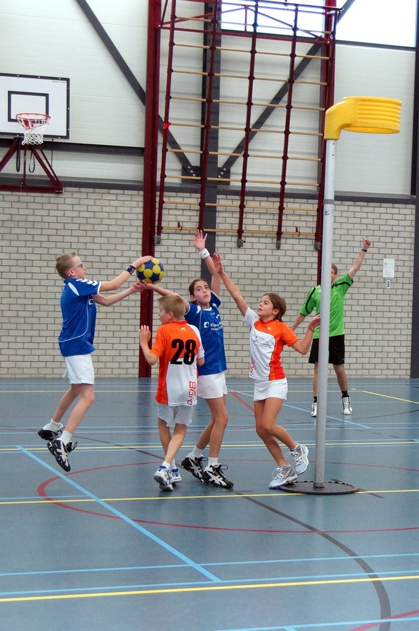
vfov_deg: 46.4
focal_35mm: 42
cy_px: 316
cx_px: 210
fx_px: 734
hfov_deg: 31.8
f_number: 4.5
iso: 1250
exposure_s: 1/160
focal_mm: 28
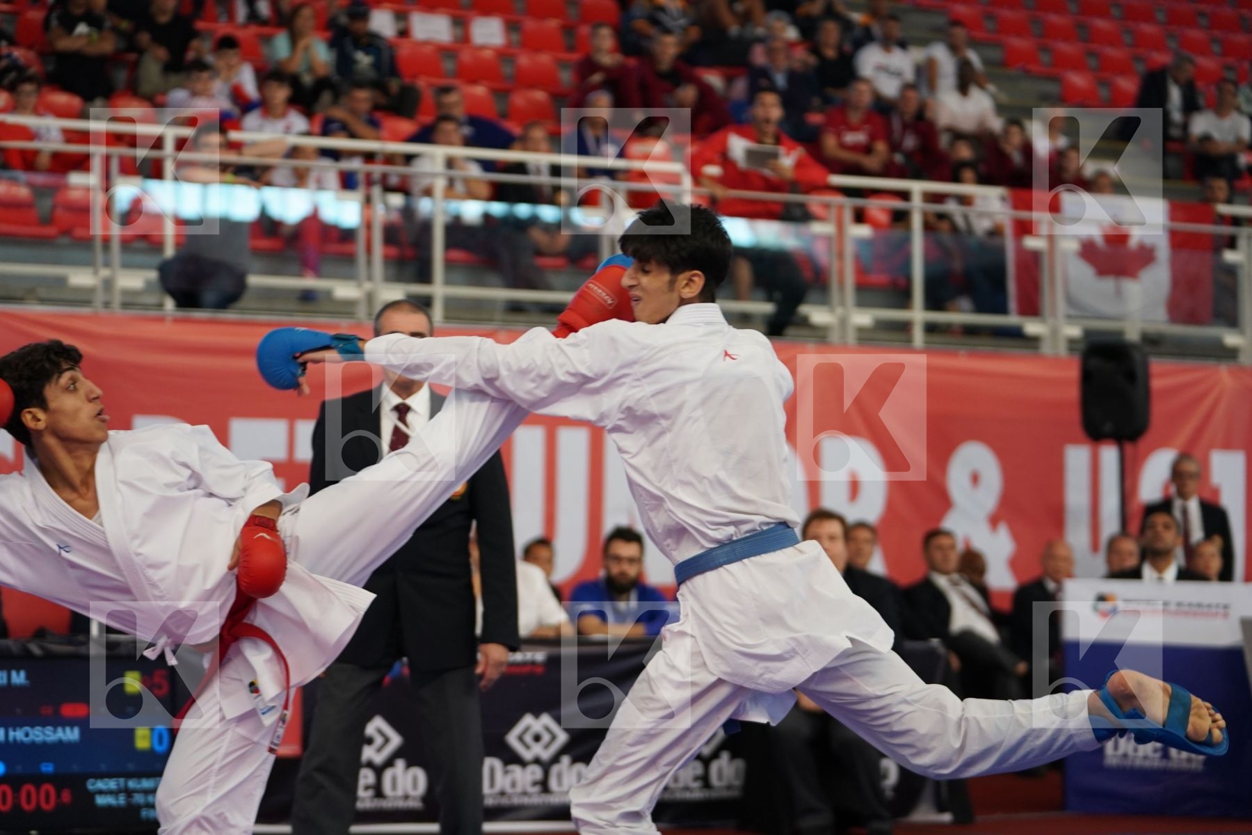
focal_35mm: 100
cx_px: 626
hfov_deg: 20.4
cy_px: 418
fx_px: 3478
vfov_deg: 13.7
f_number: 2.8
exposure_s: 1/1000
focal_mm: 100
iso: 1600
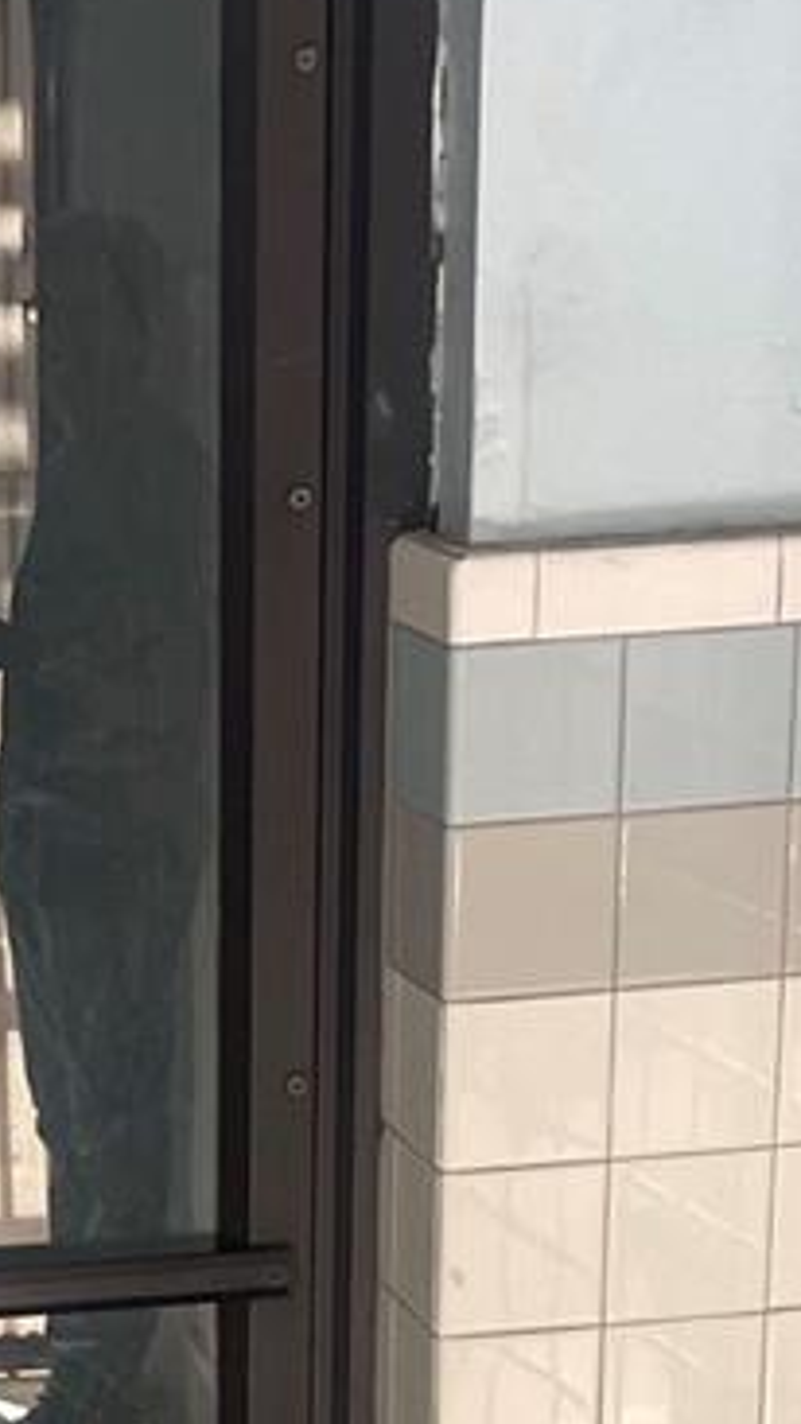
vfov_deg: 17.0
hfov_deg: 9.9
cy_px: 1809
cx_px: -397
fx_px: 4491
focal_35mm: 119
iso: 80
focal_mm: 4.2
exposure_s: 1/120
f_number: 1.6
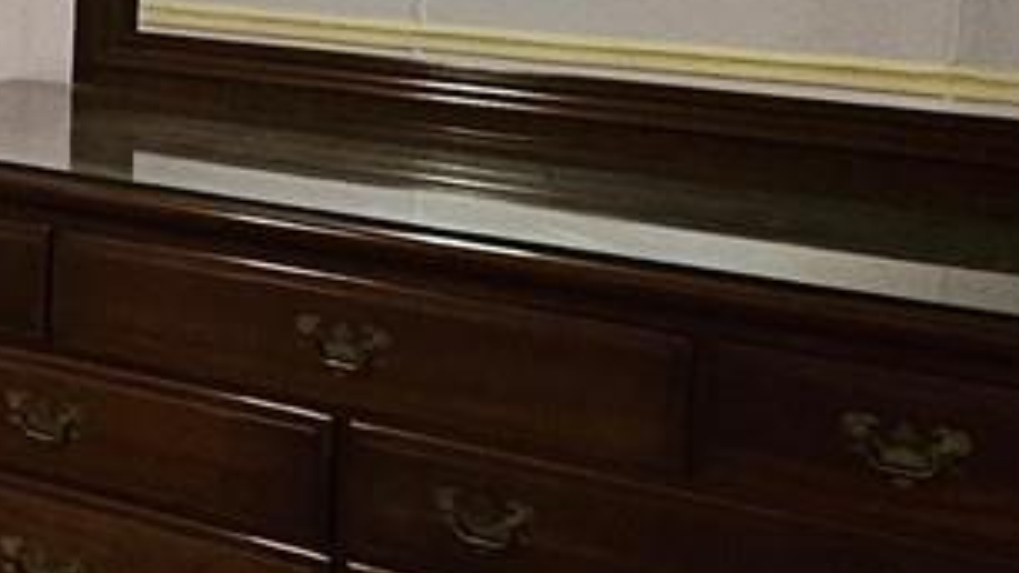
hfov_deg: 24.7
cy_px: -103
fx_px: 1999
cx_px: -320
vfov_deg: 15.7
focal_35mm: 74
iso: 500
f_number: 2.2
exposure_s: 1/30
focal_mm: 2.2
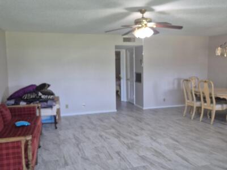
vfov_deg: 58.9
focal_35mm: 23
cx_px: 114
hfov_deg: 73.9
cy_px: 85
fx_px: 151
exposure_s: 1/120
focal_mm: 5.4
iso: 320
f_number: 1.8
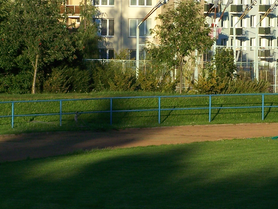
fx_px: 2218
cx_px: 303
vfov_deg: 5.4
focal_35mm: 276
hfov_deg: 7.1
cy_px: 71
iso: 80
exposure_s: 1/500
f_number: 4.5
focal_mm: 19.4
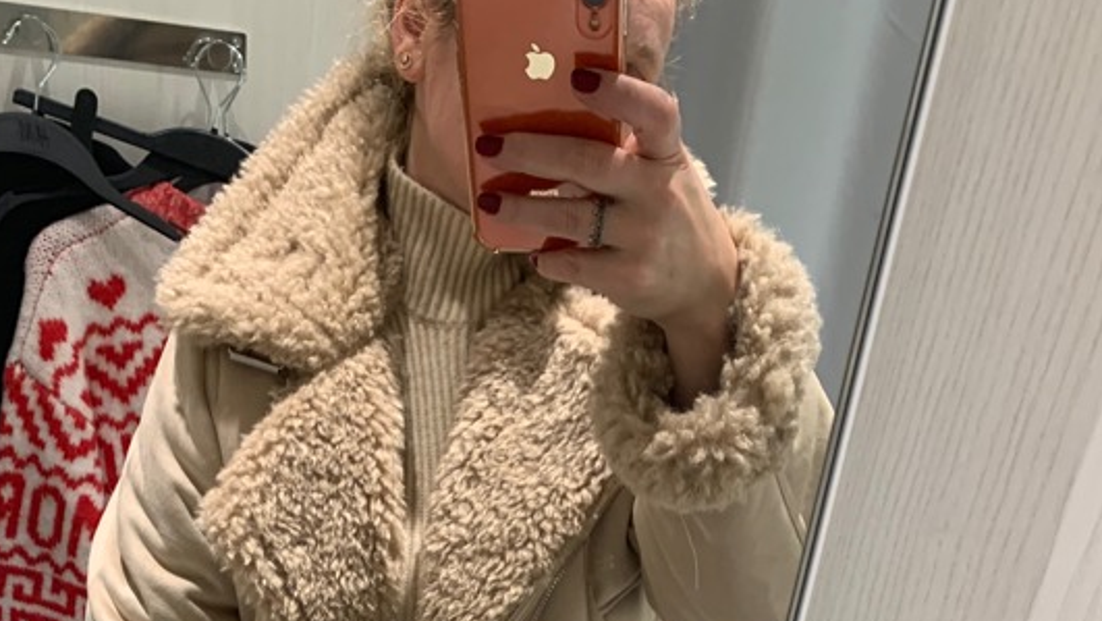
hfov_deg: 42.0
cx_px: 490
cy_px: 909
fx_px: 1432
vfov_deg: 21.0
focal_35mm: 49
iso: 100
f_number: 1.8
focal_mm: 4.25
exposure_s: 1/73
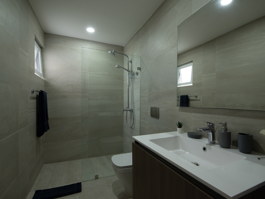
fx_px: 138
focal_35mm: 18
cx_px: 144
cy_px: 103
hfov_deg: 87.5
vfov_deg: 71.6
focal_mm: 16
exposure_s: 1/10
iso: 640
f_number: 9
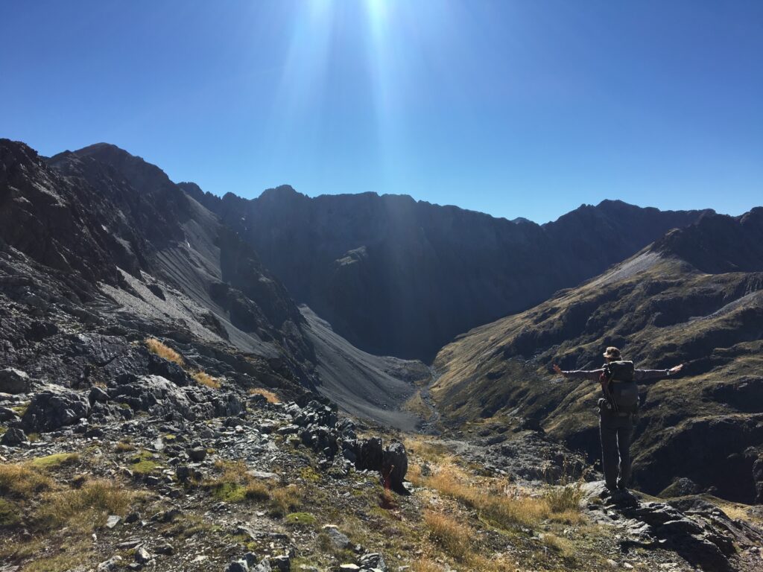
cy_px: 286
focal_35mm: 29
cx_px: 382
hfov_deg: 61.7
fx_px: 639
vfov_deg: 48.2
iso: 25
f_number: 2.2
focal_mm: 4.15
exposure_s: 1/1672
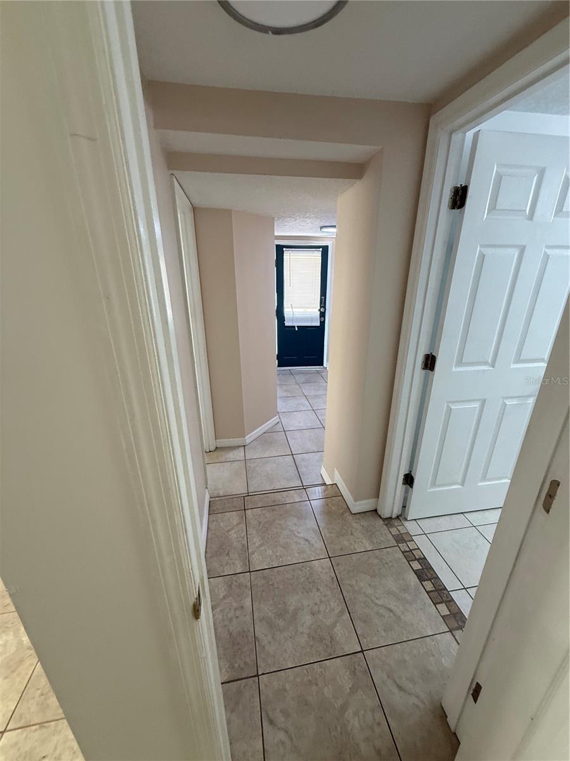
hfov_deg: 85.7
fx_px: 307
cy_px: 380
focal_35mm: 14
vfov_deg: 102.1
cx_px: 285
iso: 200
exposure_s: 1/99
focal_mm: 2.22
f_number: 2.2
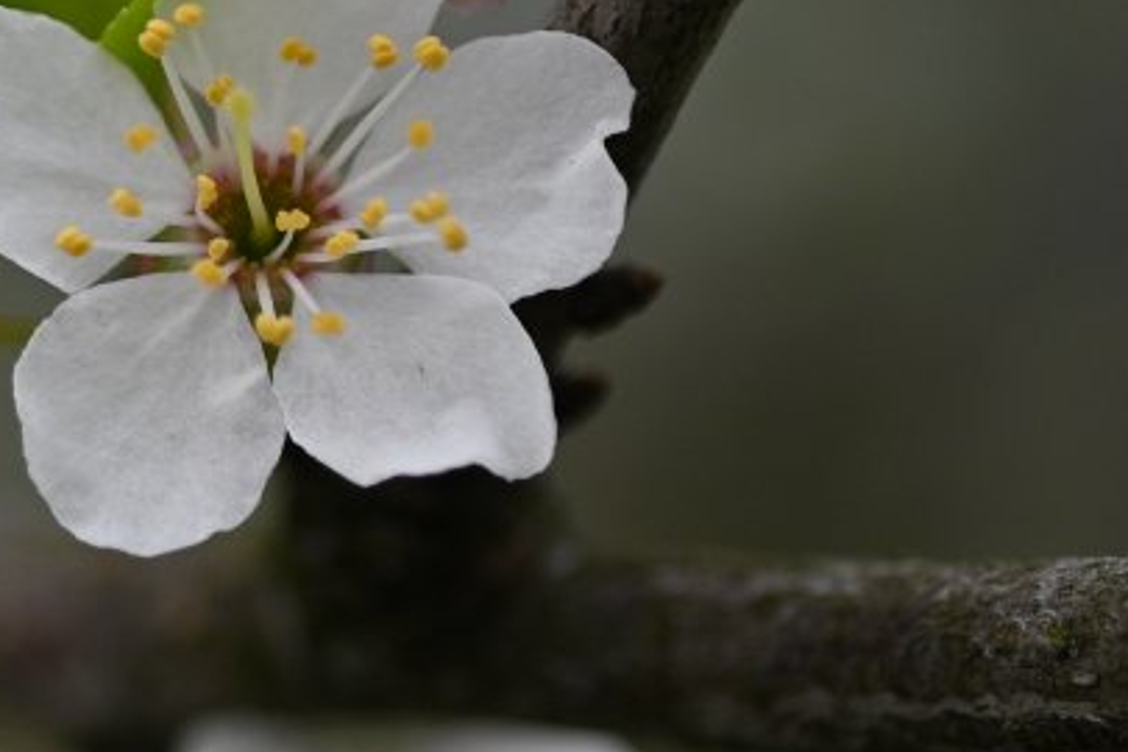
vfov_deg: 4.6
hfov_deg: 6.8
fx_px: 9274
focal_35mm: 296
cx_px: -794
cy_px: 673
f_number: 3.8
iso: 100
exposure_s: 1/250
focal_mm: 50
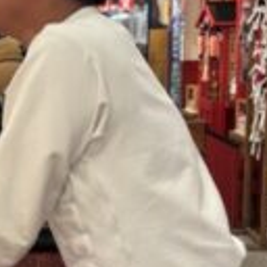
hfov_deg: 19.1
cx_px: -52
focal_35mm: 86
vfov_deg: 20.1
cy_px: 169
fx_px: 750
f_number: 1.6
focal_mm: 5.96
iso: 64
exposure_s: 1/60
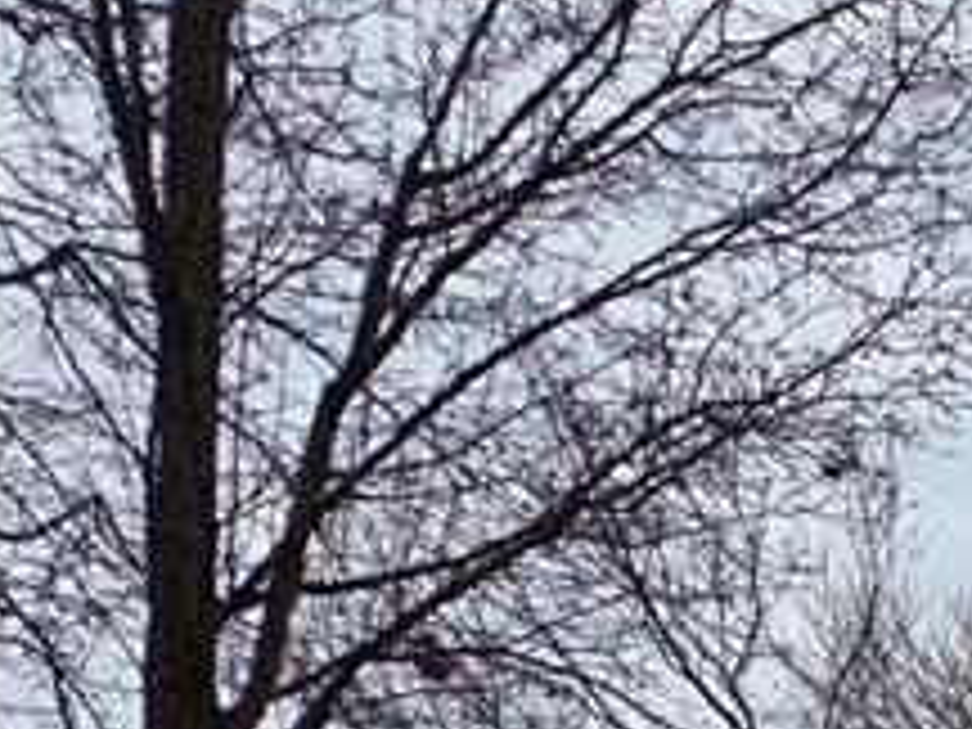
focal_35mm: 109
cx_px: 2034
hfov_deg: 14.5
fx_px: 3061
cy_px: 1449
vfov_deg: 12.1
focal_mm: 5.4
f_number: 1.8
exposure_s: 1/2308
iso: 80
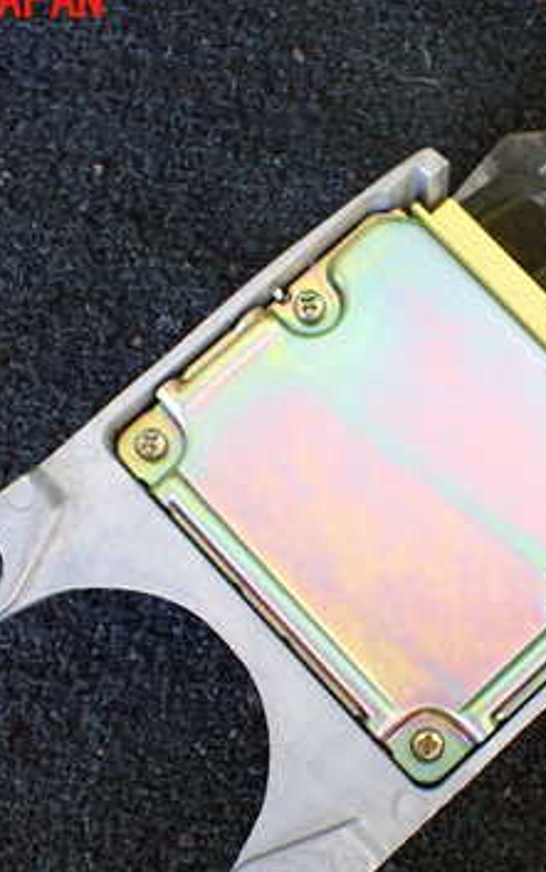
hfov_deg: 23.8
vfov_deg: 37.4
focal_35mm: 54
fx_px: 1284
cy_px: 526
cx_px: 395
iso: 800
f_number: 2.3
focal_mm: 5.4
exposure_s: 1/100
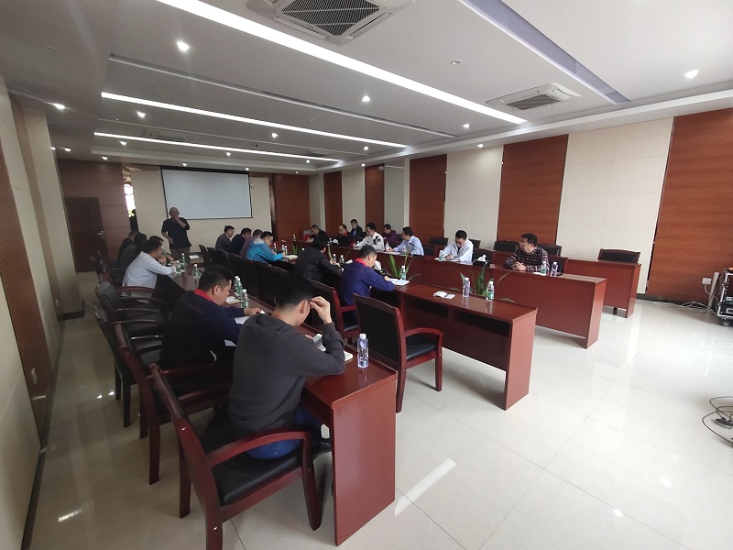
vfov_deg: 78.1
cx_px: 366
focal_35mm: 16
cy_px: 275
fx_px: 339
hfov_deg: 94.5
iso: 218
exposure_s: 1/50
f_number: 2.2
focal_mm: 1.64
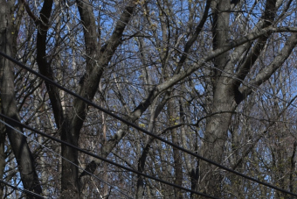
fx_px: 1420
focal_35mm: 172
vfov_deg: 7.8
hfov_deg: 11.8
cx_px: 279
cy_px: 320
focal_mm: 30
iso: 125
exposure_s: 1/640
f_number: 7.1
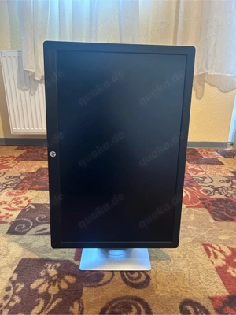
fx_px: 236
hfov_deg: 53.1
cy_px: 158
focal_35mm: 26
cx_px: 118
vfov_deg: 67.3
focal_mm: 5.7
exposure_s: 1/33
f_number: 1.5
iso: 500
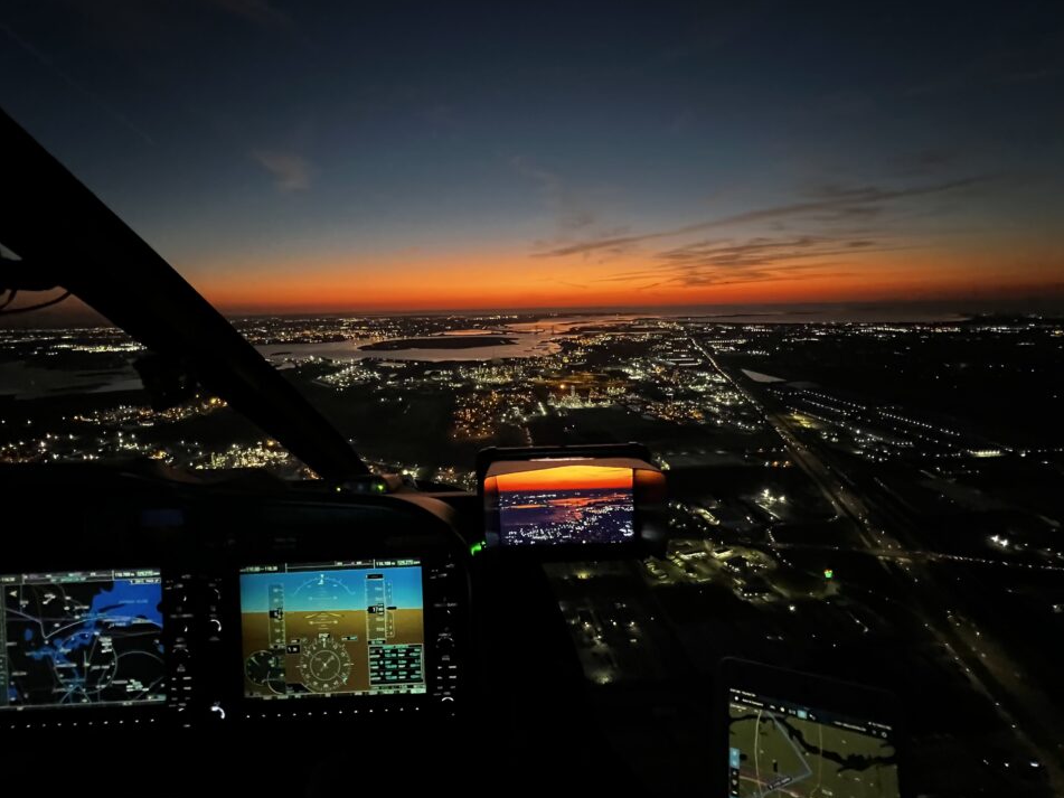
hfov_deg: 102.0
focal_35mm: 14
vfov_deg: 85.6
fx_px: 430
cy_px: 389
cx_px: 518
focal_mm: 1.57
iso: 1000
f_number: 1.8
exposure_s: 1/50
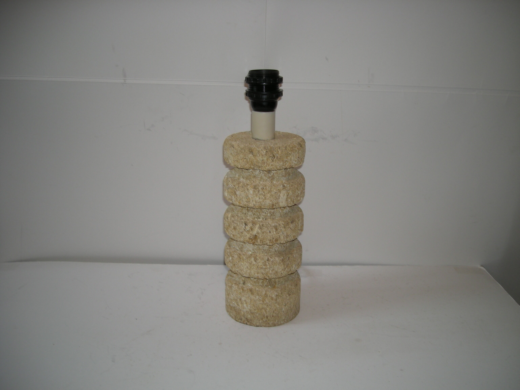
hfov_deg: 52.6
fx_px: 526
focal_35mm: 35
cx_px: 260
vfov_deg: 40.7
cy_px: 195
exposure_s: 1/55
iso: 50
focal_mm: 5.7
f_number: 2.8
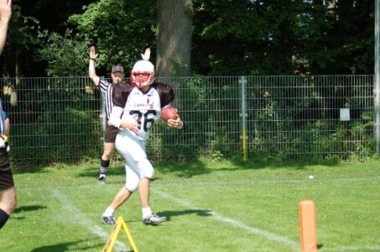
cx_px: 190
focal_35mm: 129
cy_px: 126
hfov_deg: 15.9
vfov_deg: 10.6
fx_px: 1359
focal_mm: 86
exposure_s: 1/1000
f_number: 4
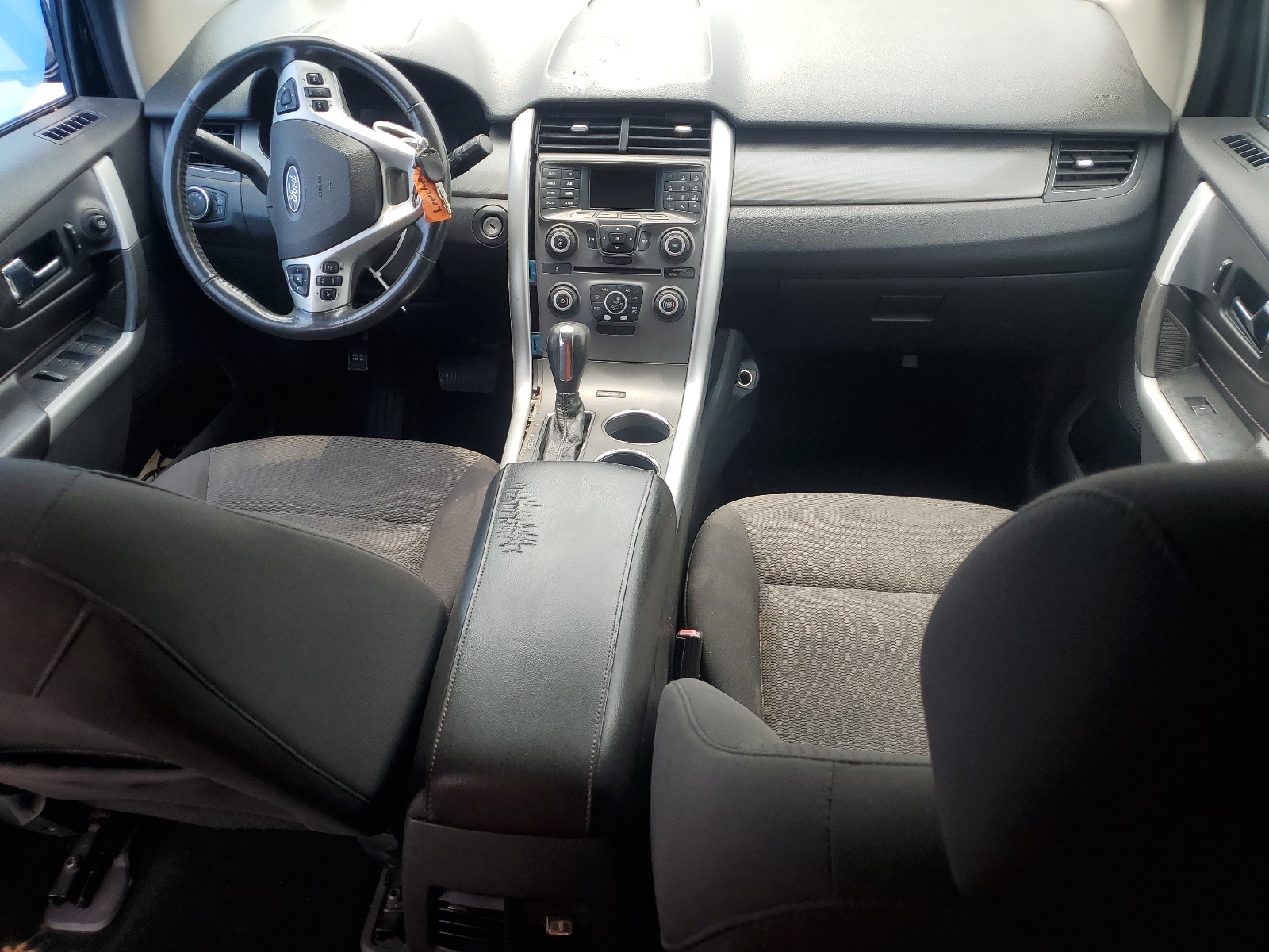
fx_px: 953
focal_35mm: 26
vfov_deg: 53.1
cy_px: 476
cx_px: 634
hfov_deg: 67.3
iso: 50
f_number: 1.5
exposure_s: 1/455
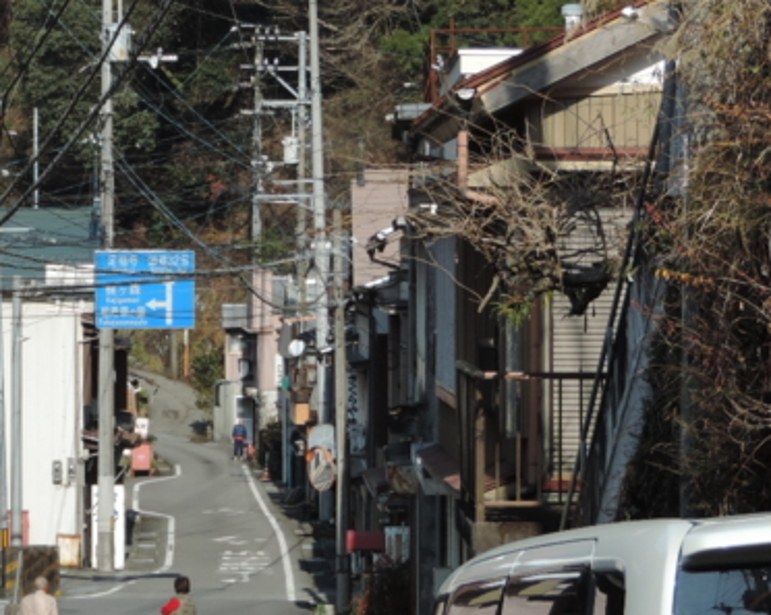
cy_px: 306
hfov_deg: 7.6
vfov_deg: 6.1
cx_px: -19
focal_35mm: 252
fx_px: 5746
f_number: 4.2
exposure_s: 1/500
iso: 80
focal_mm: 21.4
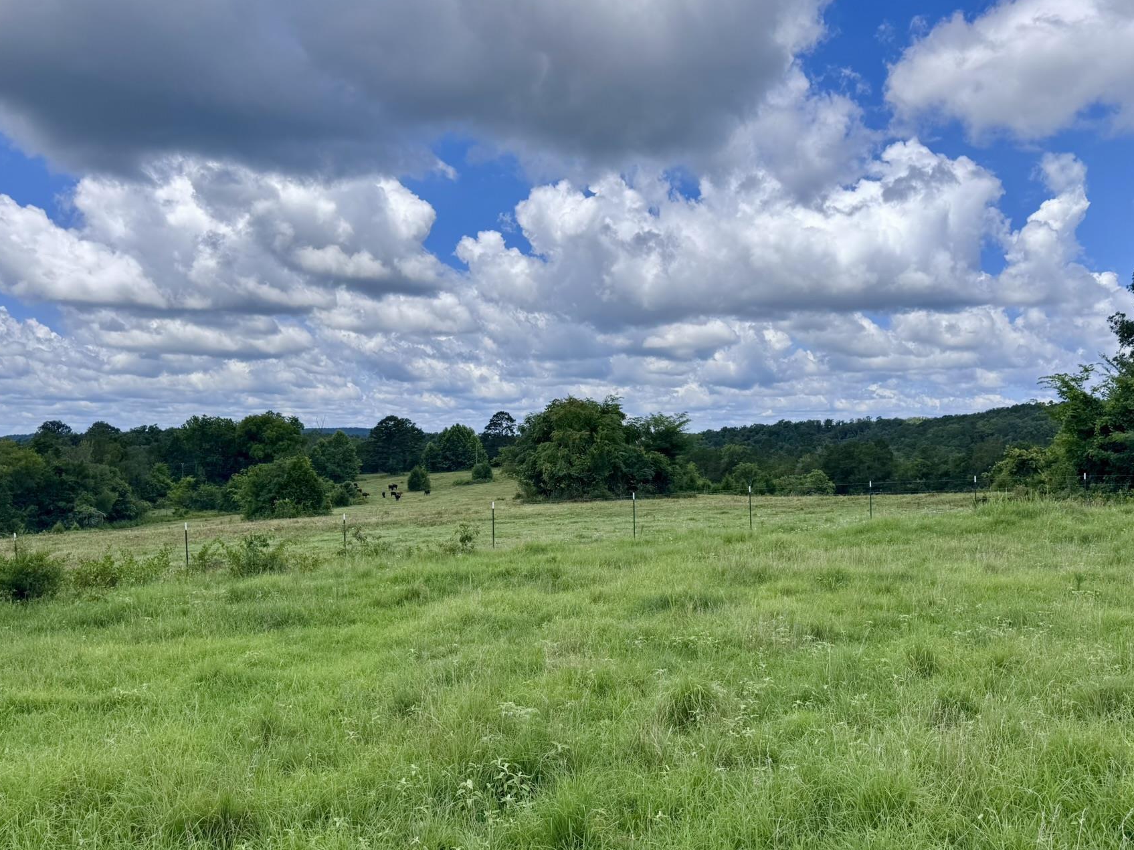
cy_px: 498
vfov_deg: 48.0
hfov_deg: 61.7
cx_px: 580
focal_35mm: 29
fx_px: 950
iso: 80
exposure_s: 1/6410
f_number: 1.78
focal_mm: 6.76
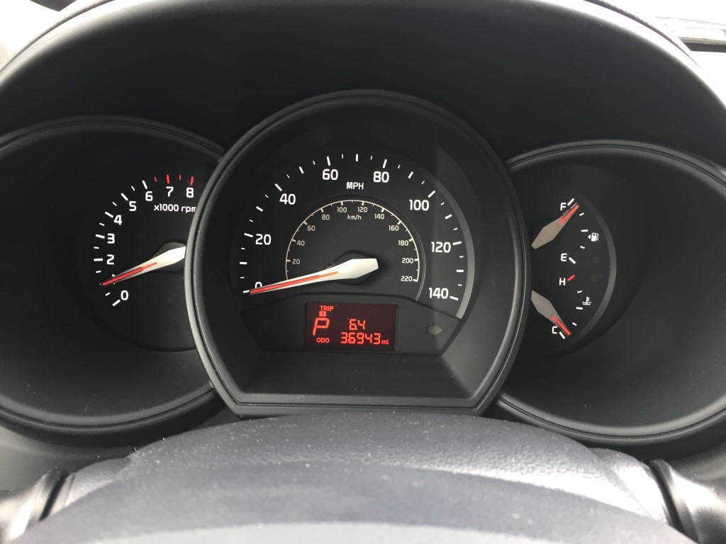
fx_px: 608
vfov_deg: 48.2
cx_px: 363
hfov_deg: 61.7
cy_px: 272
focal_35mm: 29
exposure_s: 1/30
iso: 64
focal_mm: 4.15
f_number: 2.2
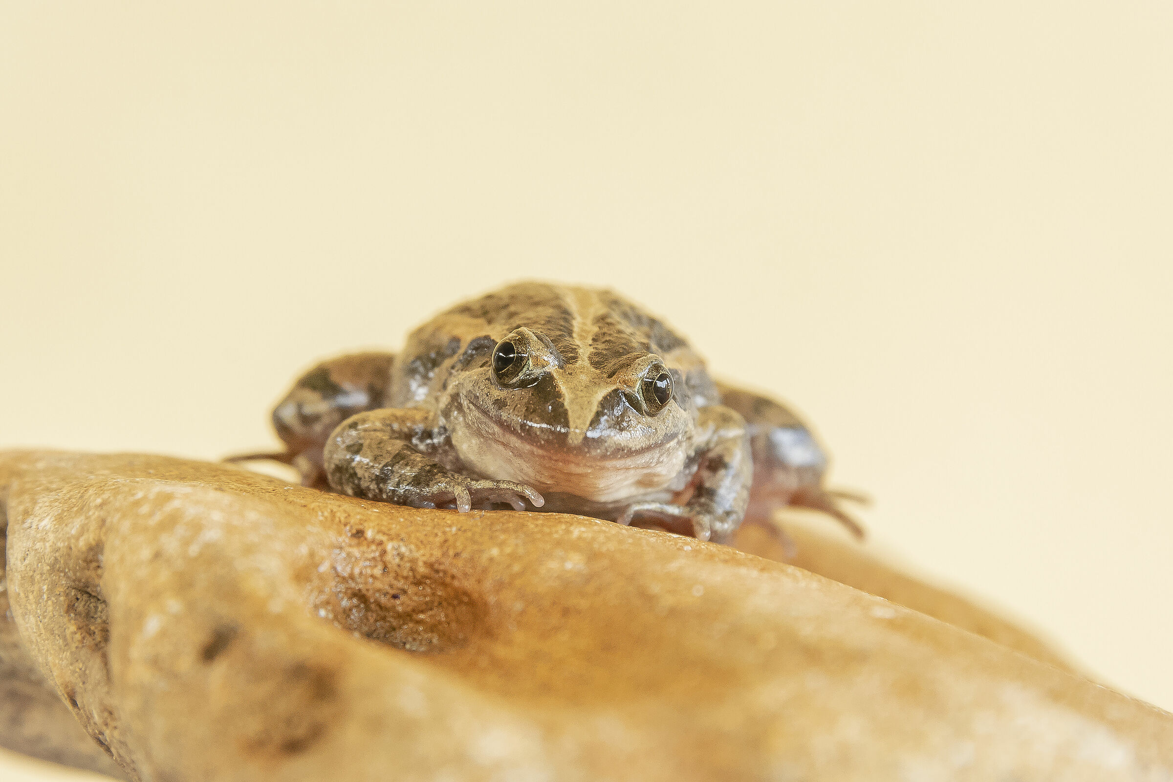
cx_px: 586
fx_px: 14661
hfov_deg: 4.6
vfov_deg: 3.1
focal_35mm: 450
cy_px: 391
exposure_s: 1/15
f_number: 9.5
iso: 800
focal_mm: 300
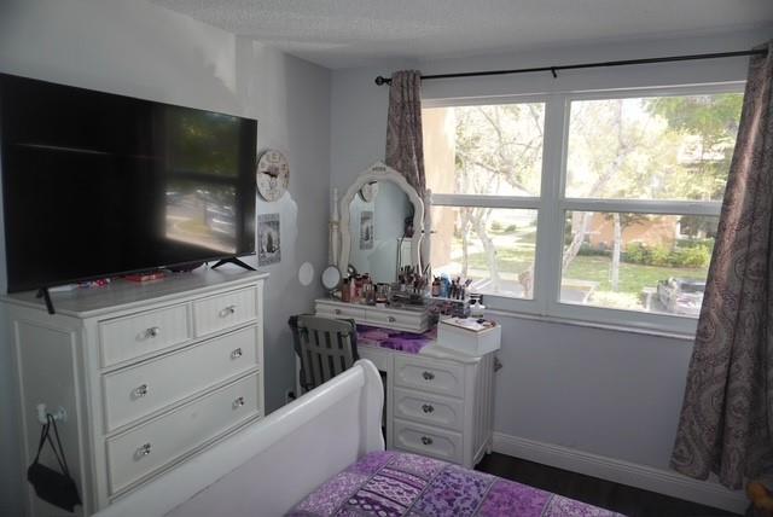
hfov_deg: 73.7
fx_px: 516
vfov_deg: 53.2
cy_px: 258
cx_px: 386
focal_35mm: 24
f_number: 3.5
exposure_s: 1/60
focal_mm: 16
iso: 250
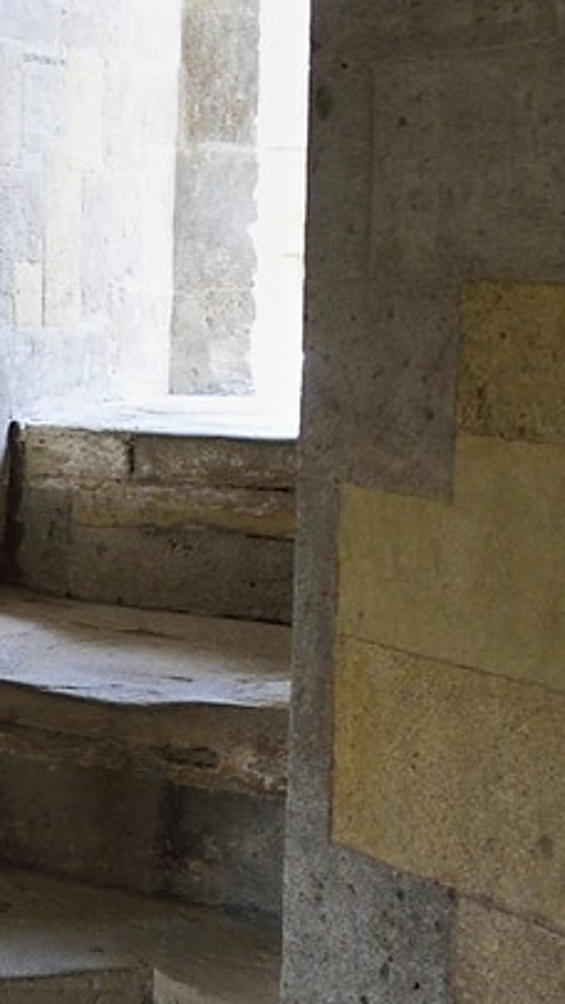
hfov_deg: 10.3
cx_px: -1289
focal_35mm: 62
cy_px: -146
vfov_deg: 29.8
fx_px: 1650
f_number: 7.1
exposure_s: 1/8
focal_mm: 15
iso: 800
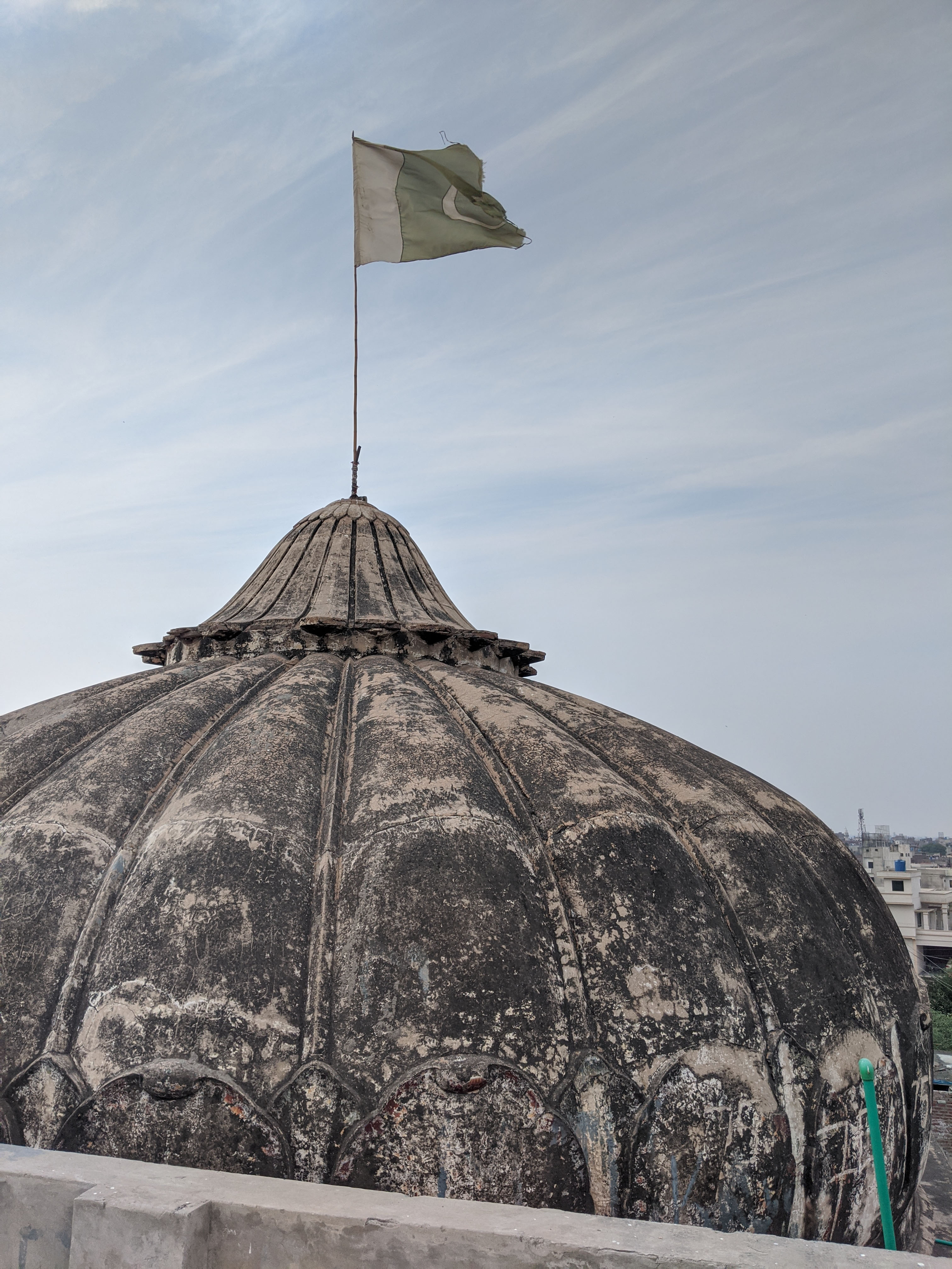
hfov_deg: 51.4
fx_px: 990
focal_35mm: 27
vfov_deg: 65.3
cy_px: 634
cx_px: 476
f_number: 1.8
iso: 74
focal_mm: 4.44
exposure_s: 1/2924
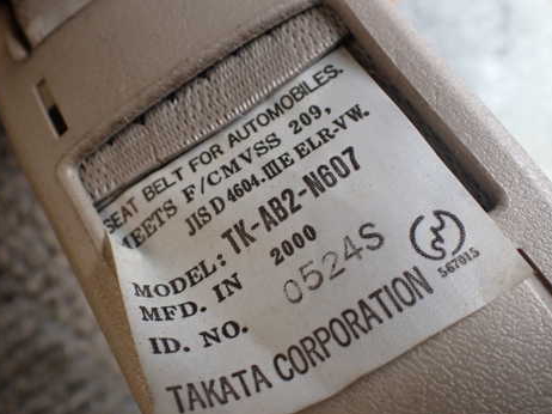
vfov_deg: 36.7
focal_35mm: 39
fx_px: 622
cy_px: 231
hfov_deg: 47.9
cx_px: 269
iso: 250
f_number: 2.3
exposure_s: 1/125
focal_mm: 5.4
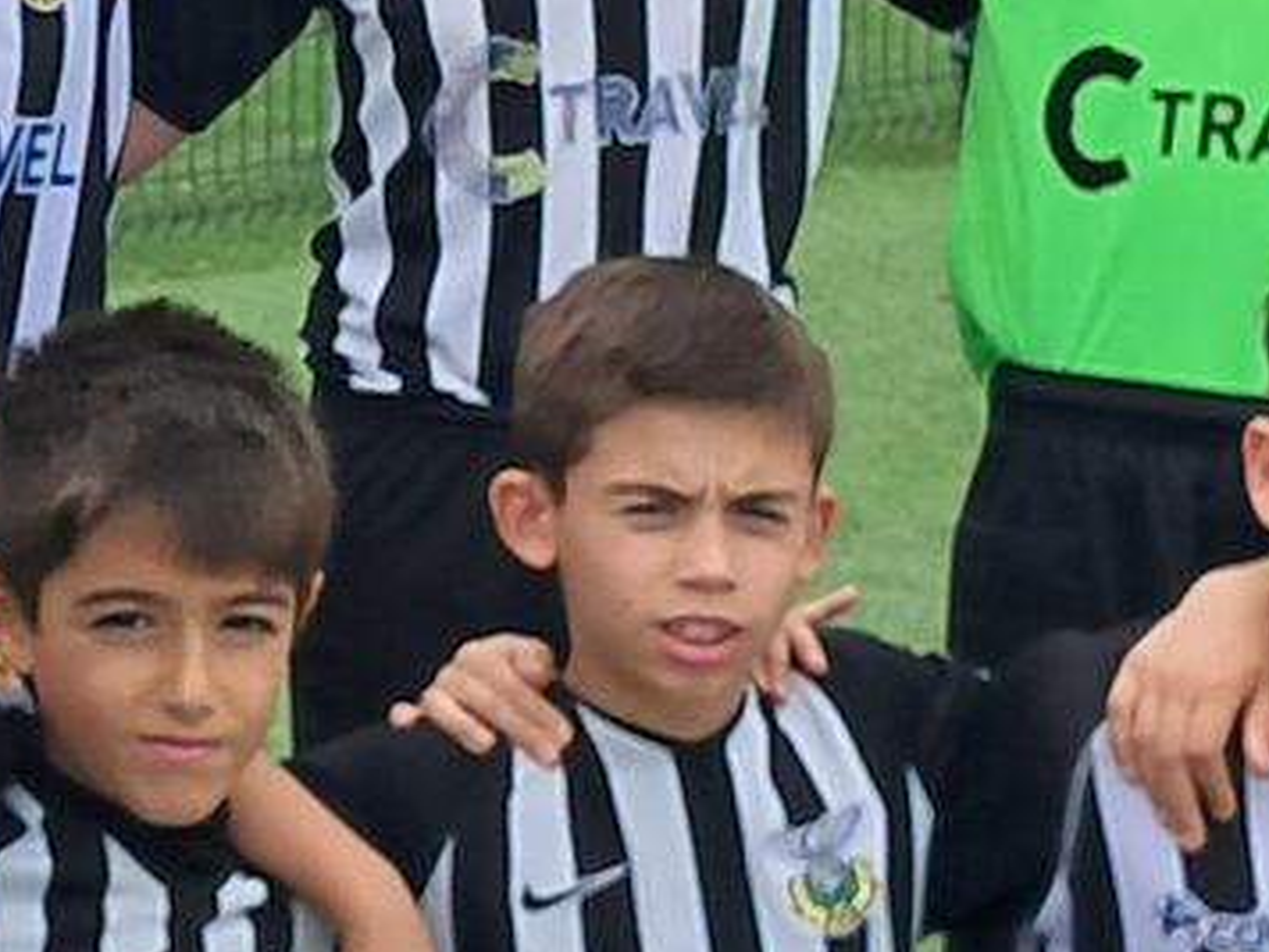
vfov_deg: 7.6
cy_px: 25
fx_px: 7112
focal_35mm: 194
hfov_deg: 10.1
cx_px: -217
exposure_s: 1/601
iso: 50
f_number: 1.8
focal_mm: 4
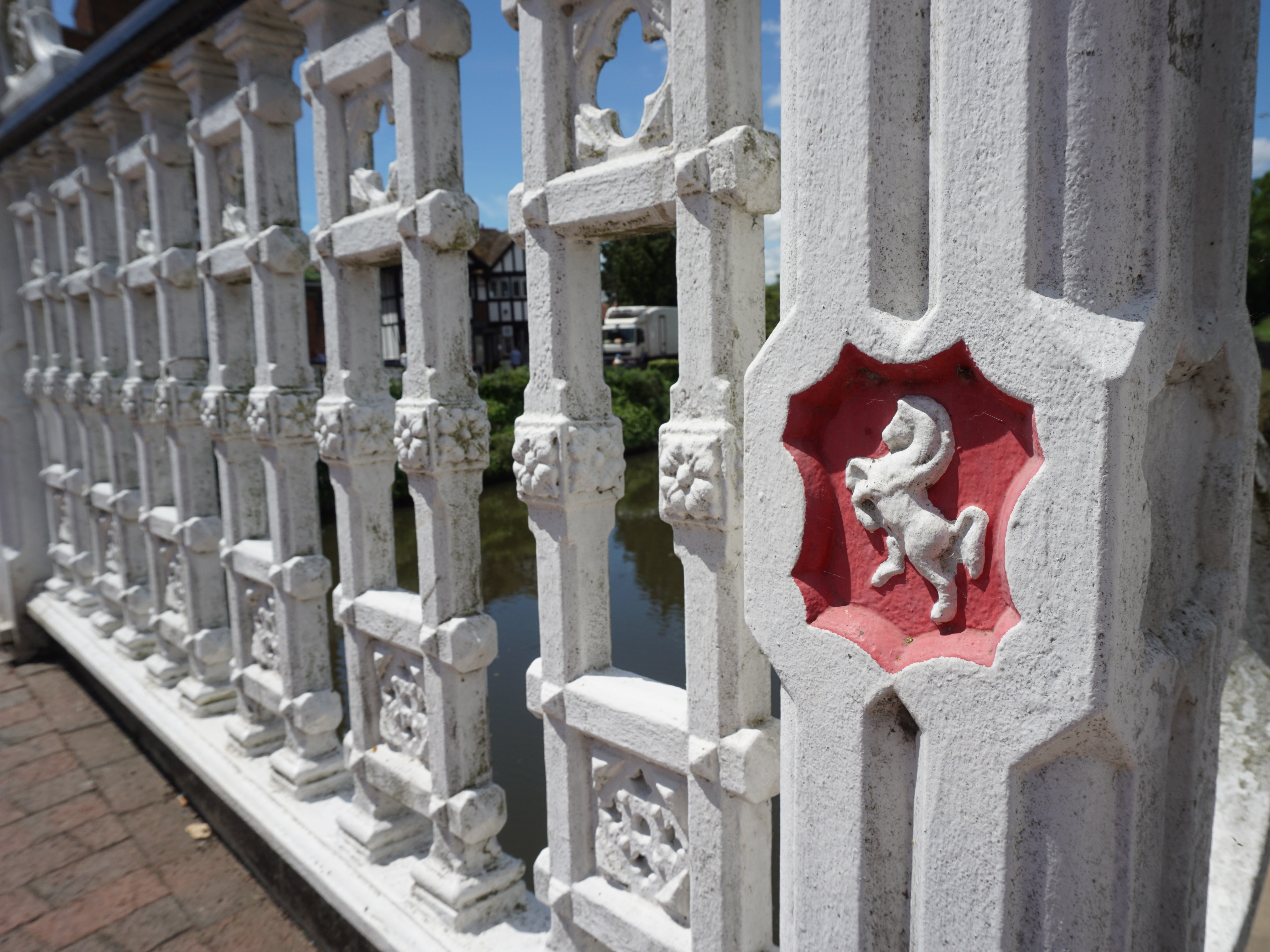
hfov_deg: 67.1
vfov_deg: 53.1
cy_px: 476
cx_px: 708
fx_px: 954
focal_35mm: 26
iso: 100
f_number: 9
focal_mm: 16
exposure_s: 1/320
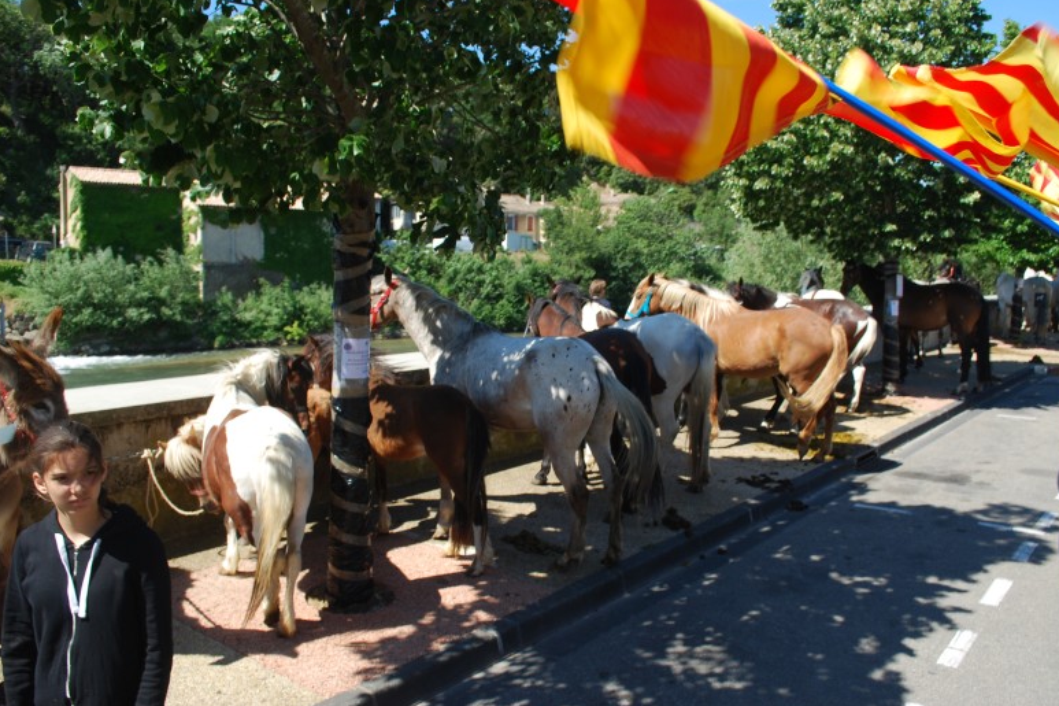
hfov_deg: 65.5
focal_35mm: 28
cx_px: 543
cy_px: 342
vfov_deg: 46.4
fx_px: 823
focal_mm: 18
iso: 100
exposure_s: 1/160
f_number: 6.3
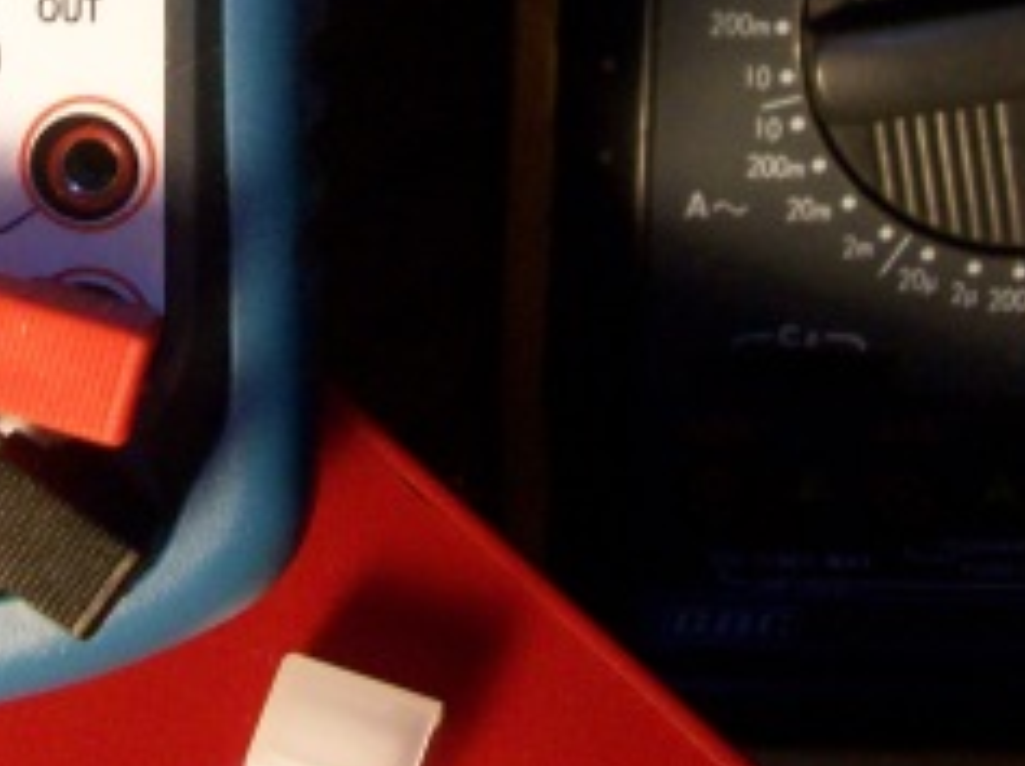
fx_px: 2720
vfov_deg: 15.3
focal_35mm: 92
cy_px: -216
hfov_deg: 21.3
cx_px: 454
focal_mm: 5.7
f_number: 2.8
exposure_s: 1/60
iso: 160
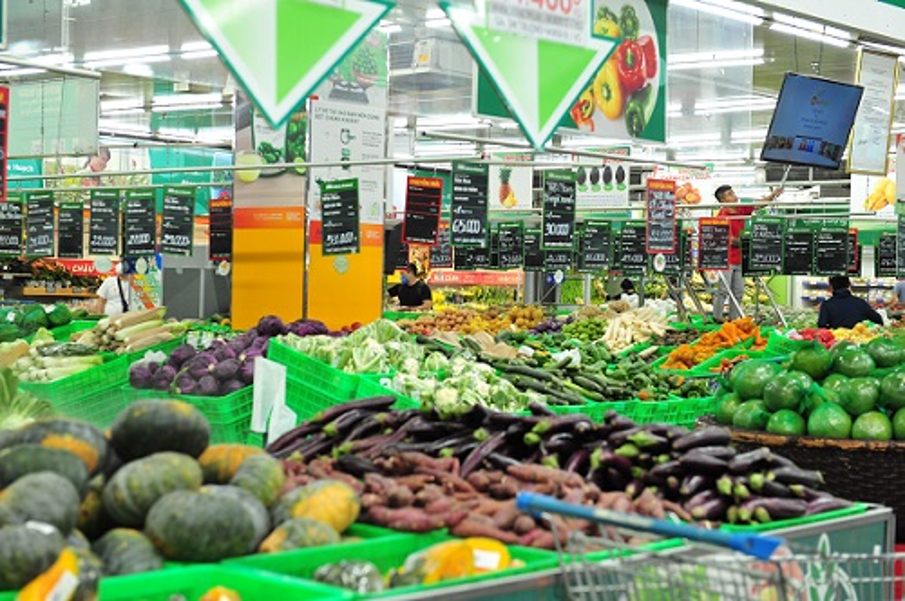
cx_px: 452
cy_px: 300
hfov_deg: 30.5
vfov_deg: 20.6
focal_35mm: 66
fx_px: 1657
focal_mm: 66
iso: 800
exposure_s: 1/60
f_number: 5
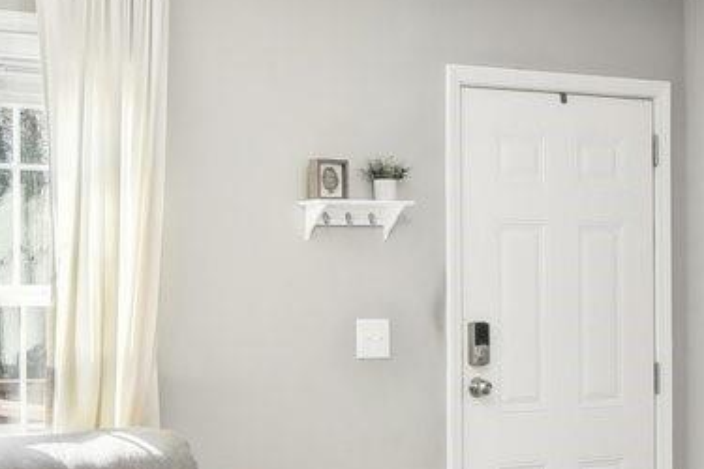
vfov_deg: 16.6
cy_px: 338
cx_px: 173
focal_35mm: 82
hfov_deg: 24.5
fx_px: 1603
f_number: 11
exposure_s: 1/15
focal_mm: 15
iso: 100
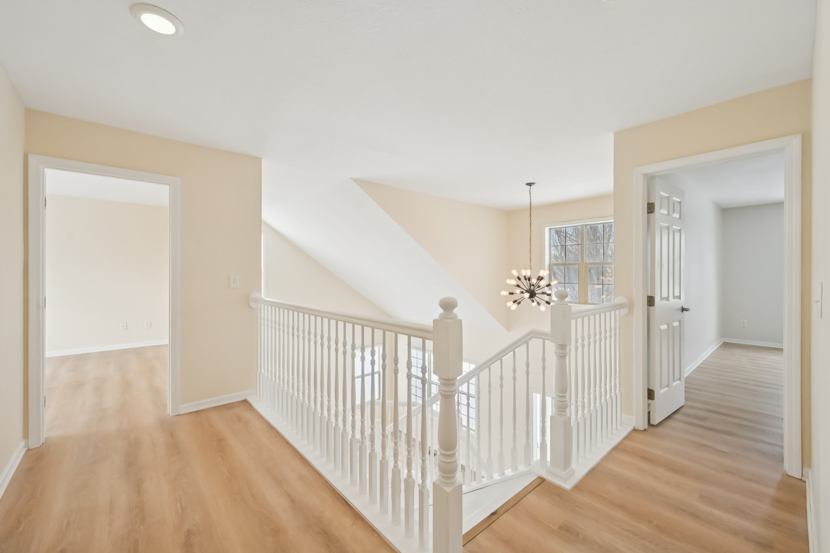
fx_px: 323
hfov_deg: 104.3
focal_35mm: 14
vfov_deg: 81.2
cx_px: 415
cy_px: 276
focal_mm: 14
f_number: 8
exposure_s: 1/320
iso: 500
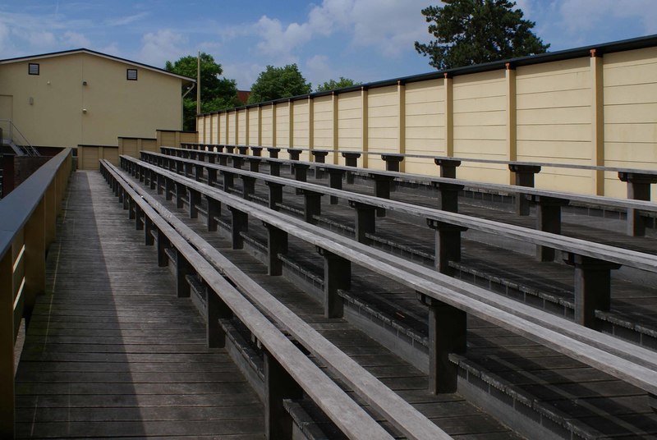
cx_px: 328
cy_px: 220
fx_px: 493
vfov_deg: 48.1
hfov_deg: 67.3
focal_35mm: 27
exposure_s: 1/320
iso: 100
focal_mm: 18
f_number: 10
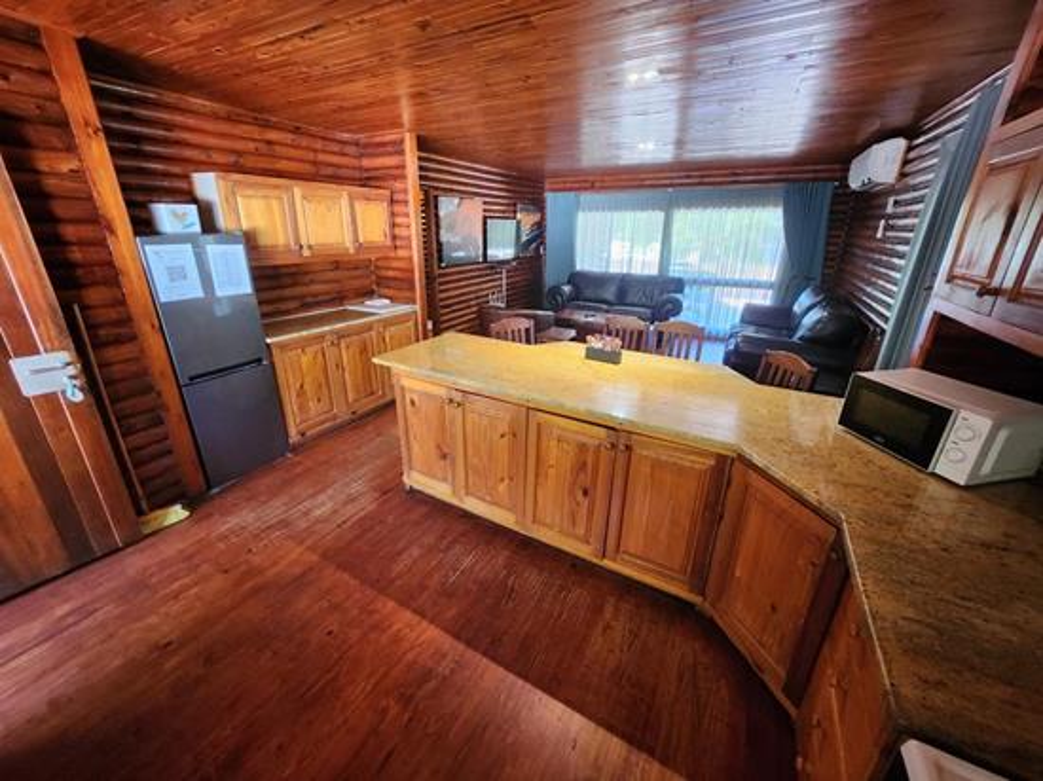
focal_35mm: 13
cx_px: 522
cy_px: 390
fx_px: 392
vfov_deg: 89.9
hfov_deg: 106.2
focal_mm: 1.74
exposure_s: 1/33
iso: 500
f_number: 2.2
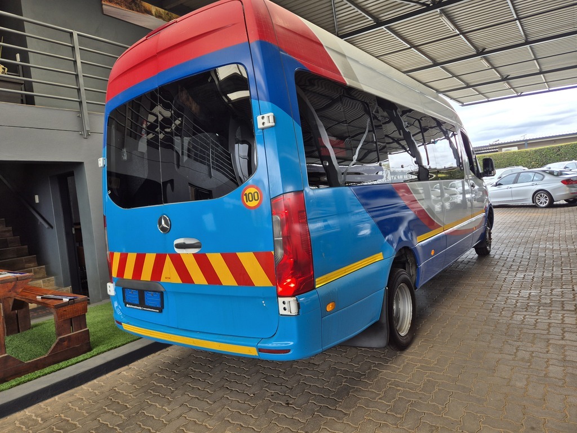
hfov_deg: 73.9
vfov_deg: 58.9
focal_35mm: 23
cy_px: 216
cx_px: 288
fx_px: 383
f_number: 1.8
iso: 25
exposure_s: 1/180
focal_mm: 5.4
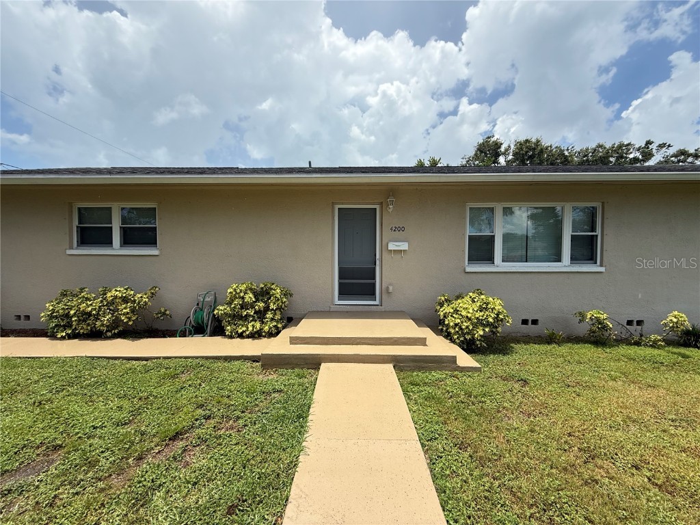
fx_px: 283
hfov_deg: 102.1
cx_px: 350
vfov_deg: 85.7
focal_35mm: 14
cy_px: 262
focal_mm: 2.22
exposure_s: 1/1399
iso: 50
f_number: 2.2
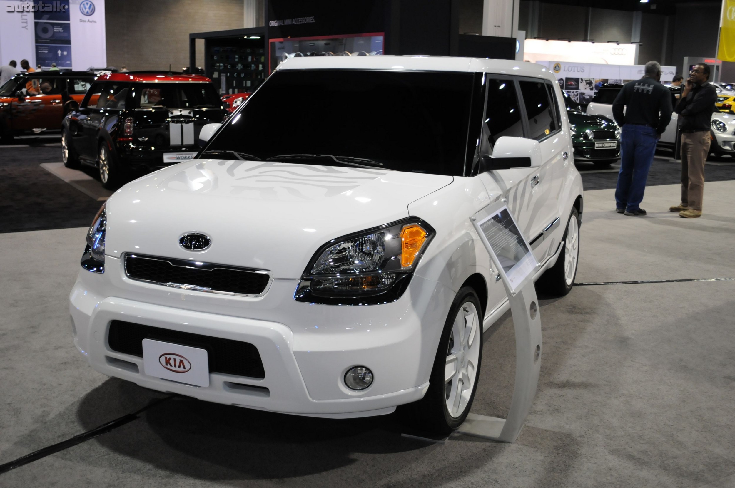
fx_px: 795
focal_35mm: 39
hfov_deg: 49.6
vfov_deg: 34.1
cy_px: 244
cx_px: 368
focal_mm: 26
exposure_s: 1/40
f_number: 4.2
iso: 800
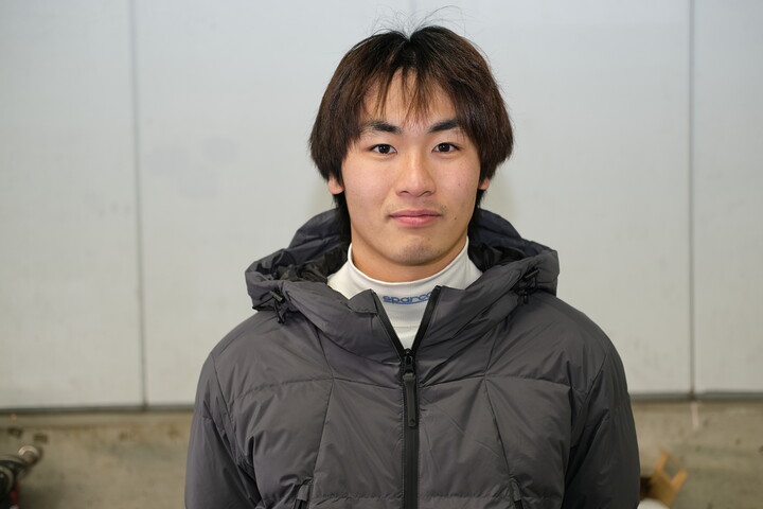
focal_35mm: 53
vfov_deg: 25.5
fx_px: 1123
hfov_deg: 37.5
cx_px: 382
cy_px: 254
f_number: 2
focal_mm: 35
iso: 200
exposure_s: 1/105
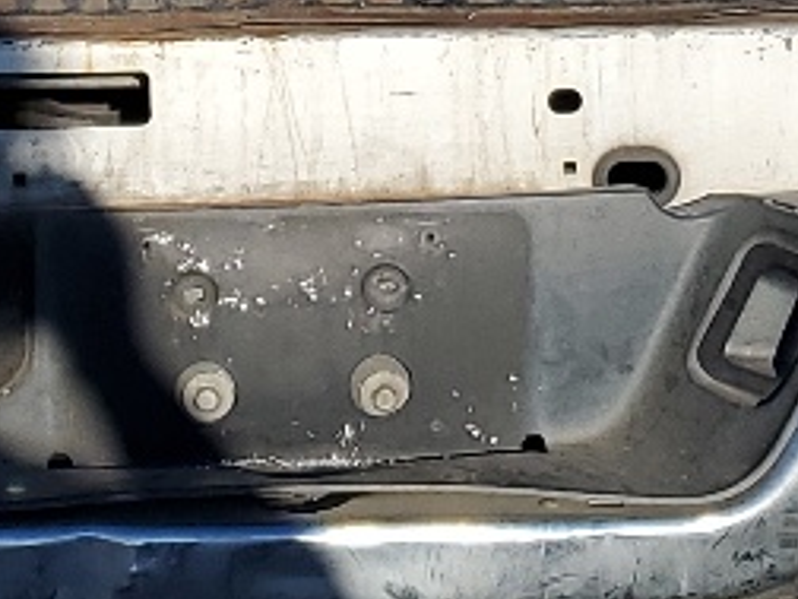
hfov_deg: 11.9
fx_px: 3804
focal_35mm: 165
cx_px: 203
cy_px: -314
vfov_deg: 8.8
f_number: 1.5
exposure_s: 1/5000
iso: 50
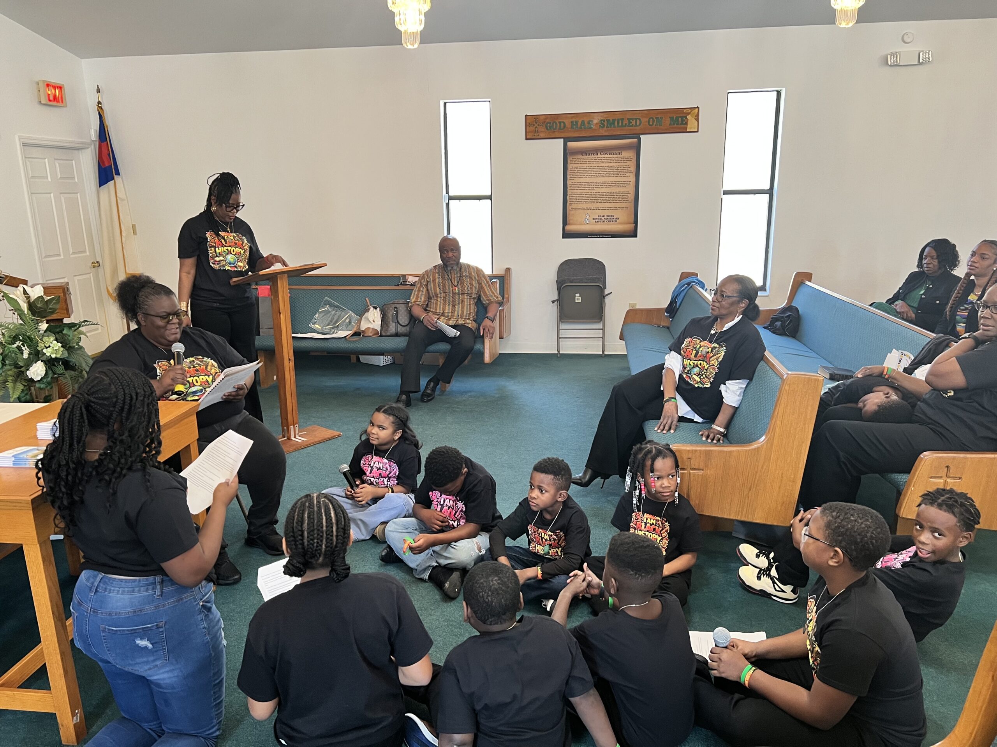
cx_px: 498
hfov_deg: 67.3
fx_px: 749
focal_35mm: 26
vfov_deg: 53.1
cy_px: 374
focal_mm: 5.7
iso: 160
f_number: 1.5
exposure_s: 1/60
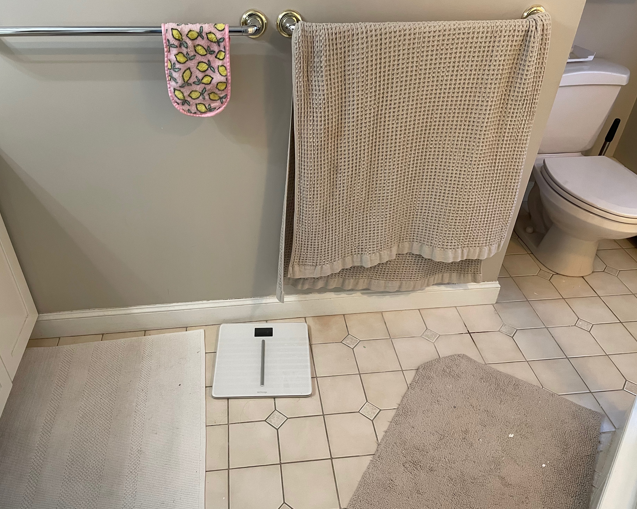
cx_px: 294
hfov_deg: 62.1
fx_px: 528
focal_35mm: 28
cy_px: 249
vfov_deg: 51.5
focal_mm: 4.2
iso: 200
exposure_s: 1/60
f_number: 1.6
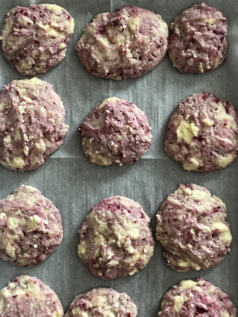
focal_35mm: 52
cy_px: 158
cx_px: 119
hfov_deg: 28.0
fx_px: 477
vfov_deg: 36.8
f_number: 2.4
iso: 100
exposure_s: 1/30
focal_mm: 6
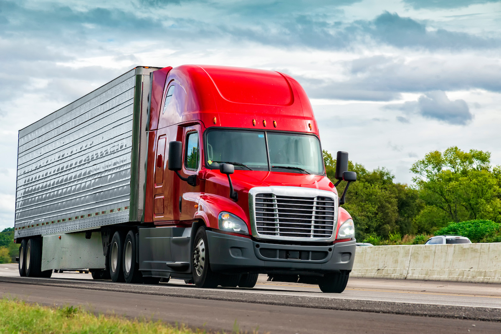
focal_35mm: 120
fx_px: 1671
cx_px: 250
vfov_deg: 11.4
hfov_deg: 17.1
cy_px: 167
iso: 800
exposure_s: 1/500
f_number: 8
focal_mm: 120
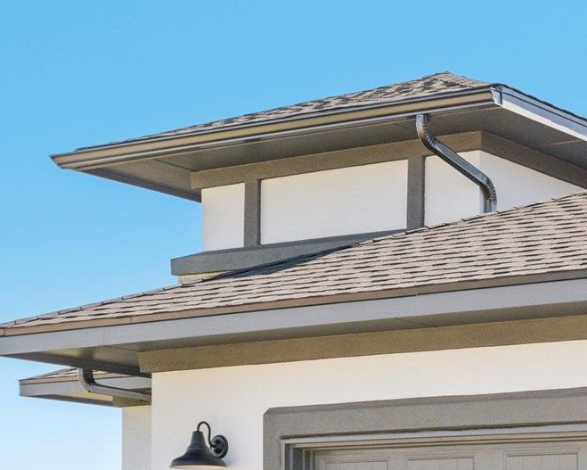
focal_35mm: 105
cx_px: 801
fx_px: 1824
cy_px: 541
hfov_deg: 17.0
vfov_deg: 14.3
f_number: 8
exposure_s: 1/200
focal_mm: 24
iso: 400
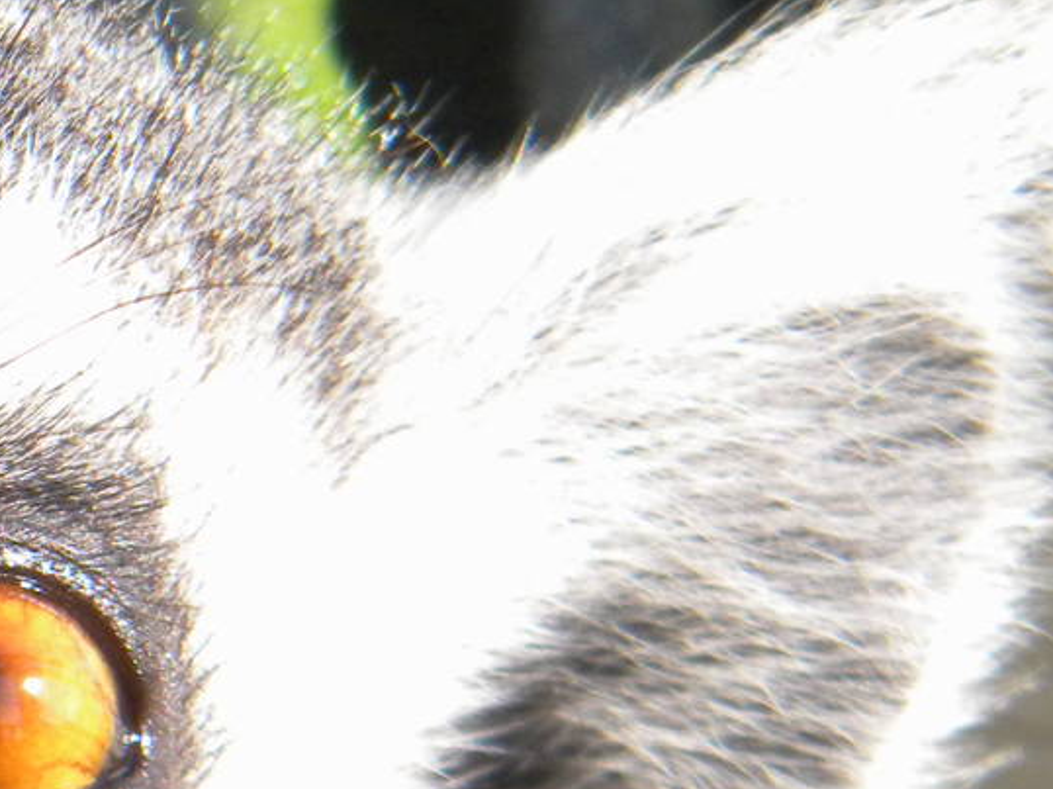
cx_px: -478
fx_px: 7510
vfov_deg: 6.0
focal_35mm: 247
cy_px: 809
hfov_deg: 7.9
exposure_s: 1/500
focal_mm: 15.1
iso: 201
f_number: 4.5
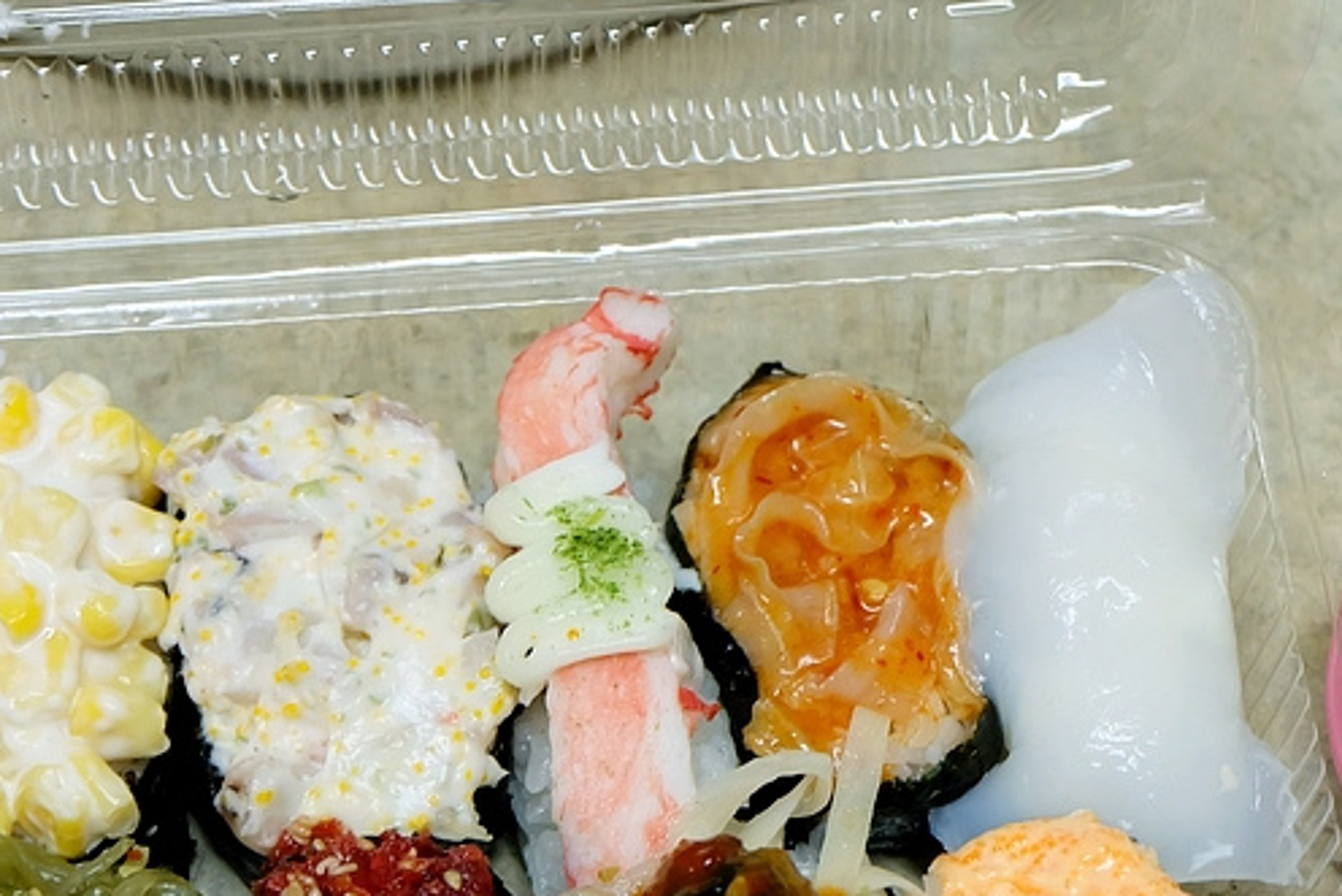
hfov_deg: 21.0
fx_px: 3617
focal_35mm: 97
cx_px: 731
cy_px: 789
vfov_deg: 14.0
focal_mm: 31
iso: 800
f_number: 4.7
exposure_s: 1/25
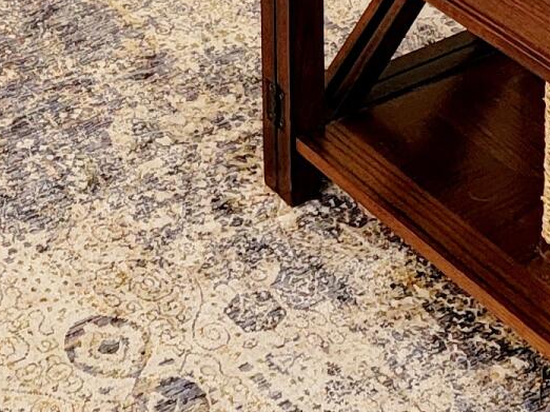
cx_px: 290
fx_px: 2192
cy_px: -746
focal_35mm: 138
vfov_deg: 9.1
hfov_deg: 14.3
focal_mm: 6.7
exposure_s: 1/40
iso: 200
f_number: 1.8
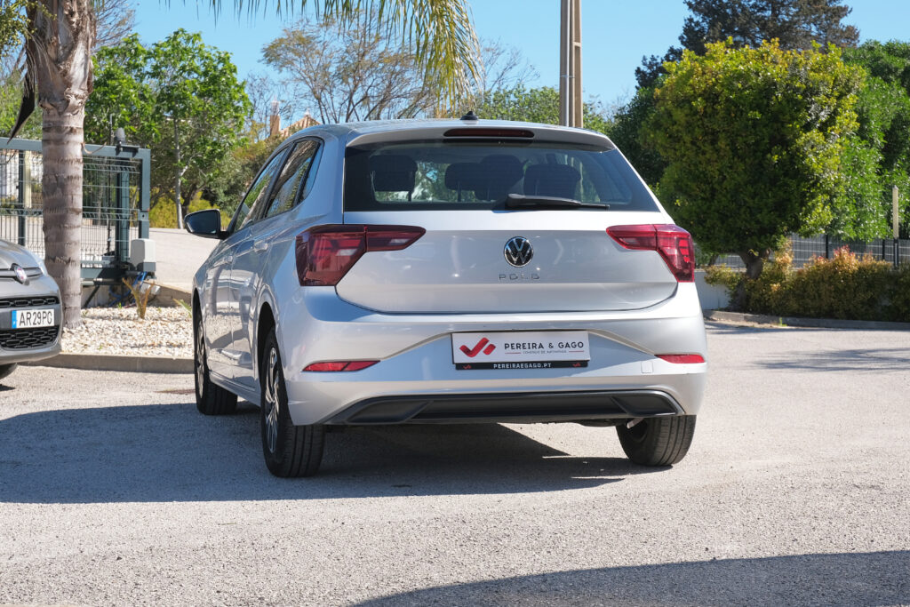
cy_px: 304
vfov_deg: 20.9
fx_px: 1643
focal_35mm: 65
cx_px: 455
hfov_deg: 31.0
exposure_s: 1/250
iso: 160
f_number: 9
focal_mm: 43.2
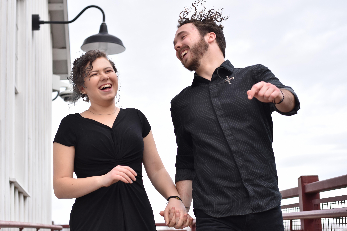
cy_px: 116
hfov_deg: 27.0
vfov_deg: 18.2
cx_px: 174
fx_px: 723
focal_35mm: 75
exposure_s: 1/400
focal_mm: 50
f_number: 3.5
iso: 400
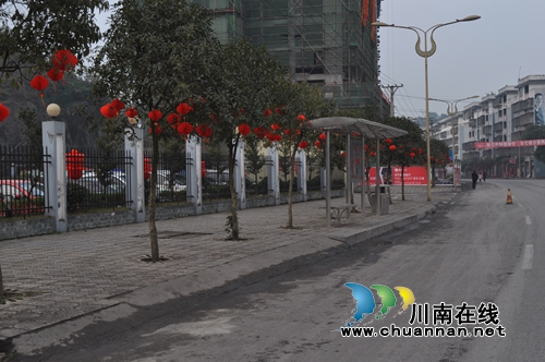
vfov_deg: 28.0
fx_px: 726
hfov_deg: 41.2
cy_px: 181
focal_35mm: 48
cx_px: 272
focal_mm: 32
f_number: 8
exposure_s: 1/250
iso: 200
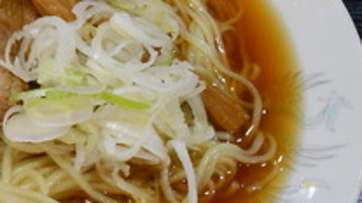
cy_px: 112
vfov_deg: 15.4
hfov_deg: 26.2
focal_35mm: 78
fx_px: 748
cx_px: 25
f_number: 4.2
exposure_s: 1/25
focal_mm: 6.8
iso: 400
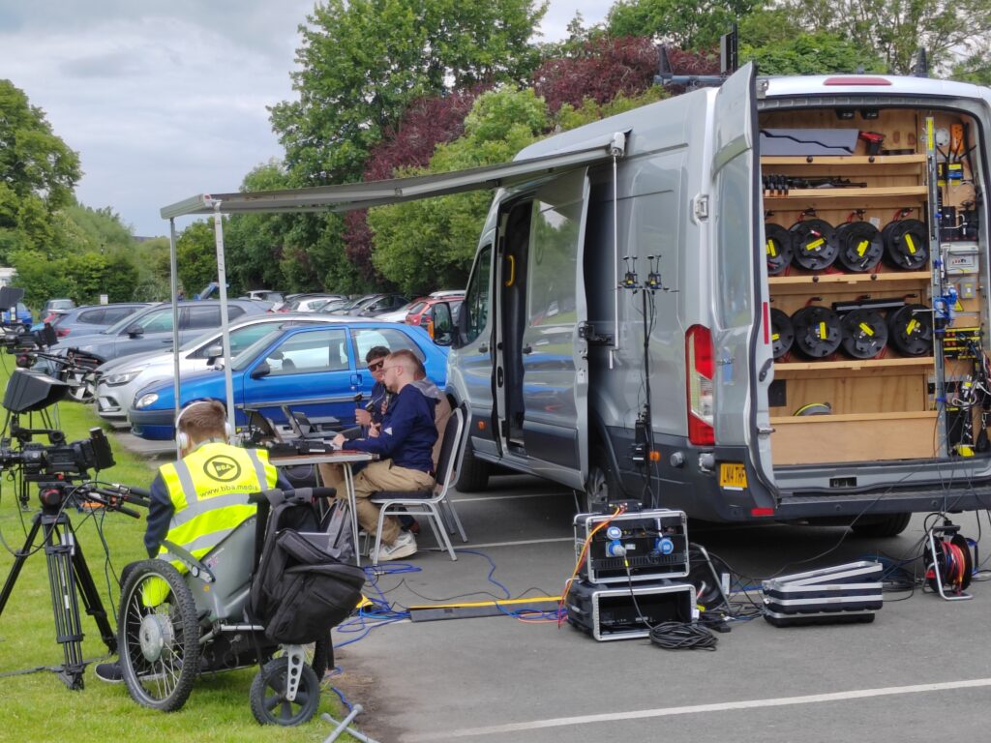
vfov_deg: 21.9
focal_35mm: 67
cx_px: 496
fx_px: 1918
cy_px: 372
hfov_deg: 29.0
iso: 100
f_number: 1.9
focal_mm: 5.52
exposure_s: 1/870
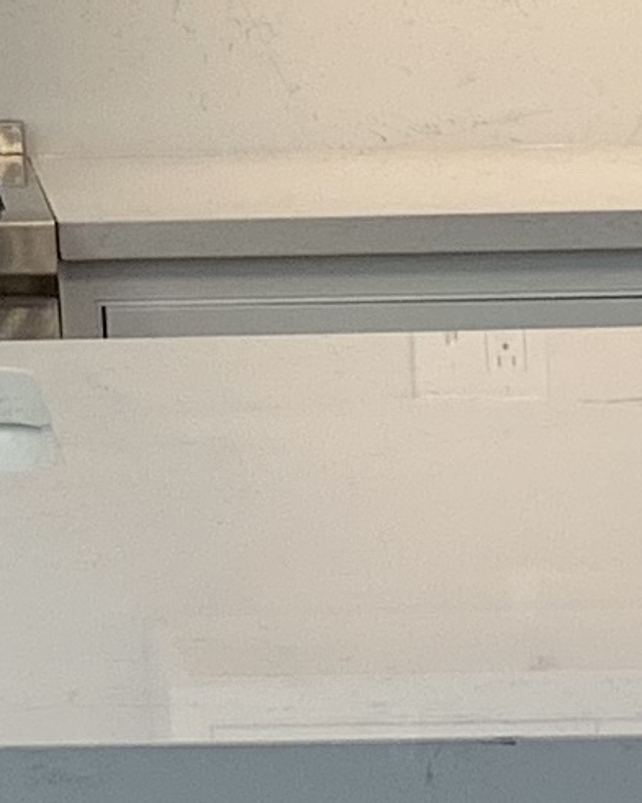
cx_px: -675
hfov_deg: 7.1
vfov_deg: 8.9
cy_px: -598
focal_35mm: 209
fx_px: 4964
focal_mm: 4.25
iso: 40
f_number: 1.8
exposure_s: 1/120
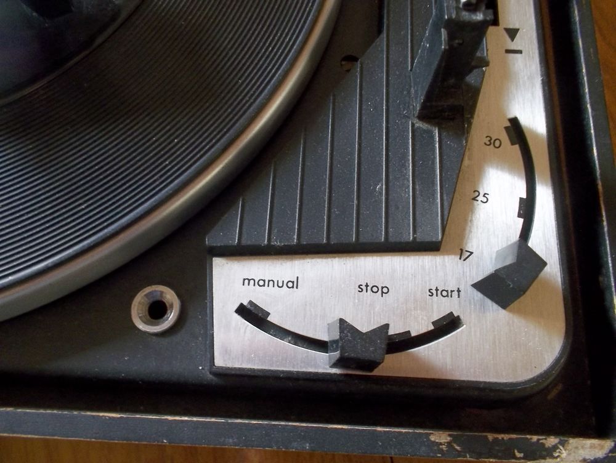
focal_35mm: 29
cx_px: 308
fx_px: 517
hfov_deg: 61.6
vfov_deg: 48.3
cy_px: 232
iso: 195
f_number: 3.3
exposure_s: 1/8
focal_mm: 4.1
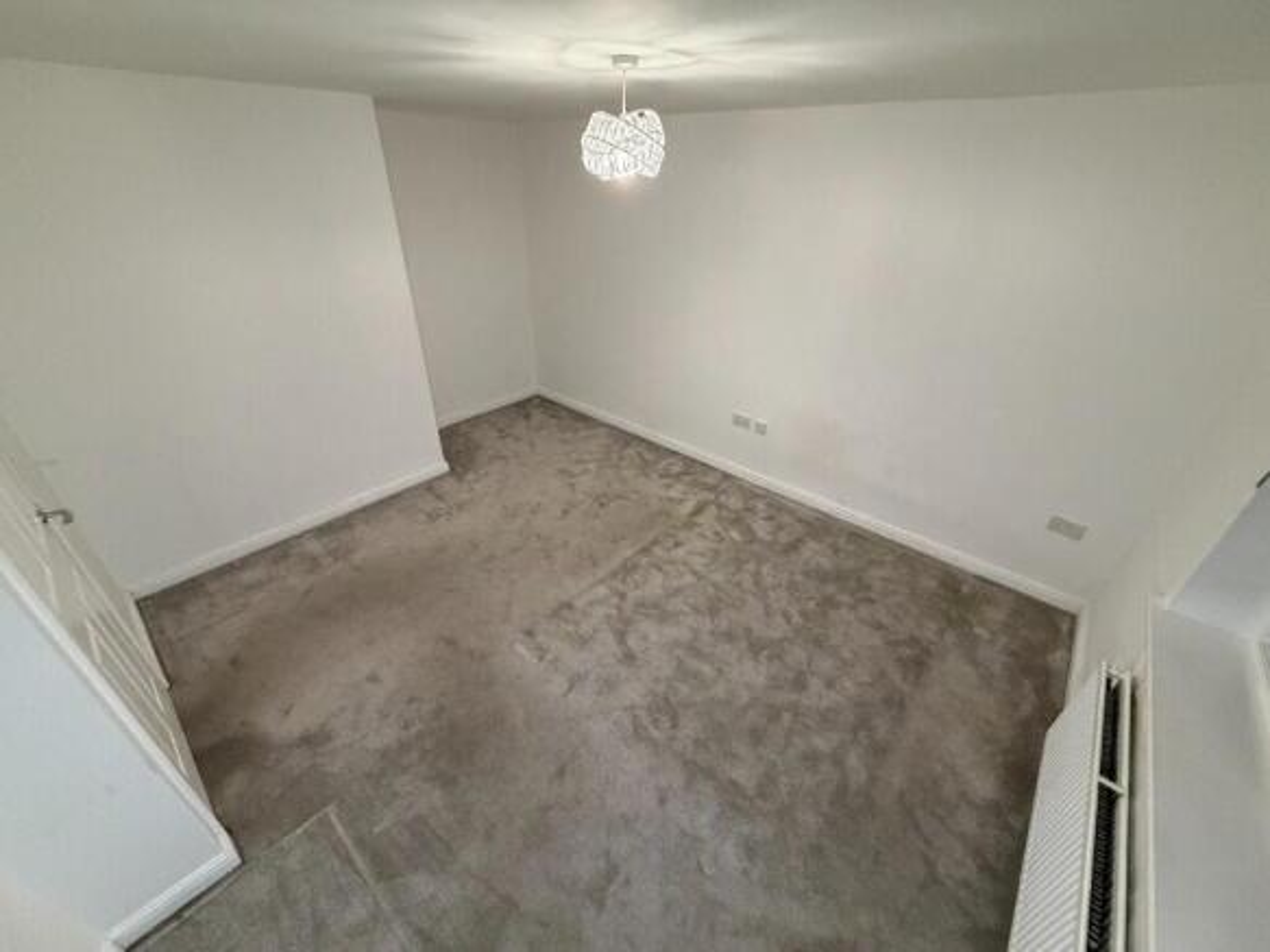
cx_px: 635
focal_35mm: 14
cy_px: 476
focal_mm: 2.22
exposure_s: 1/60
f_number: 2.2
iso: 500
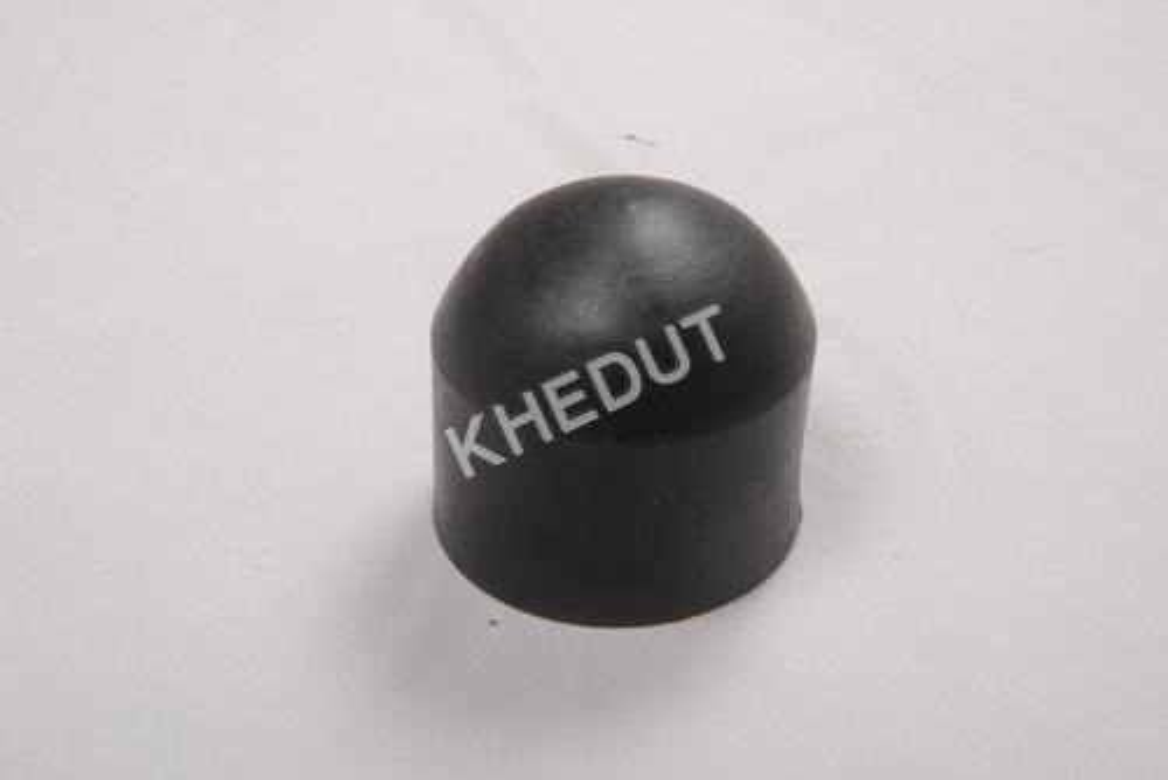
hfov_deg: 31.9
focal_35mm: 63
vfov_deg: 21.6
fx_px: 2045
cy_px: 390
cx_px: 584
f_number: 22
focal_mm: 42
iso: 200
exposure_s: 1/125
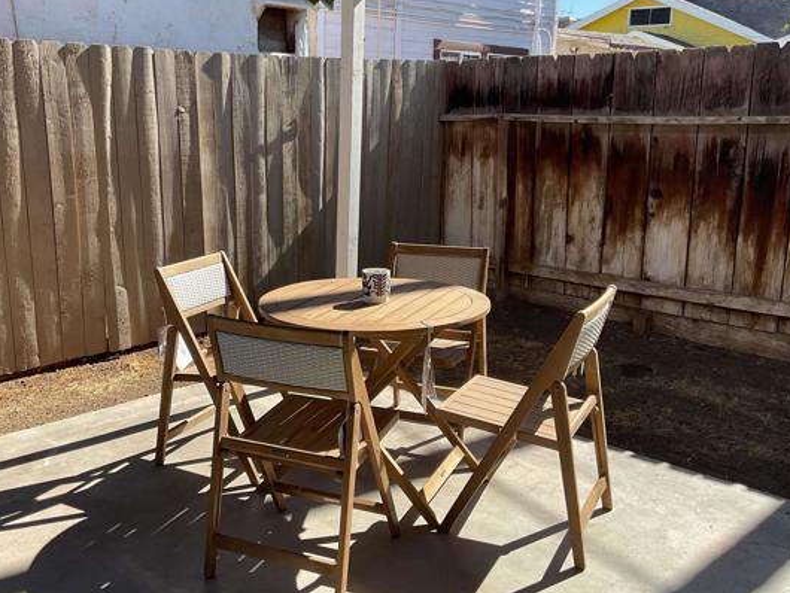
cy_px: 295
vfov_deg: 40.7
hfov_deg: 52.5
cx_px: 353
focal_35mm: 35
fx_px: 799
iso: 16
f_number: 1.8
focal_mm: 3
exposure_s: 1/842
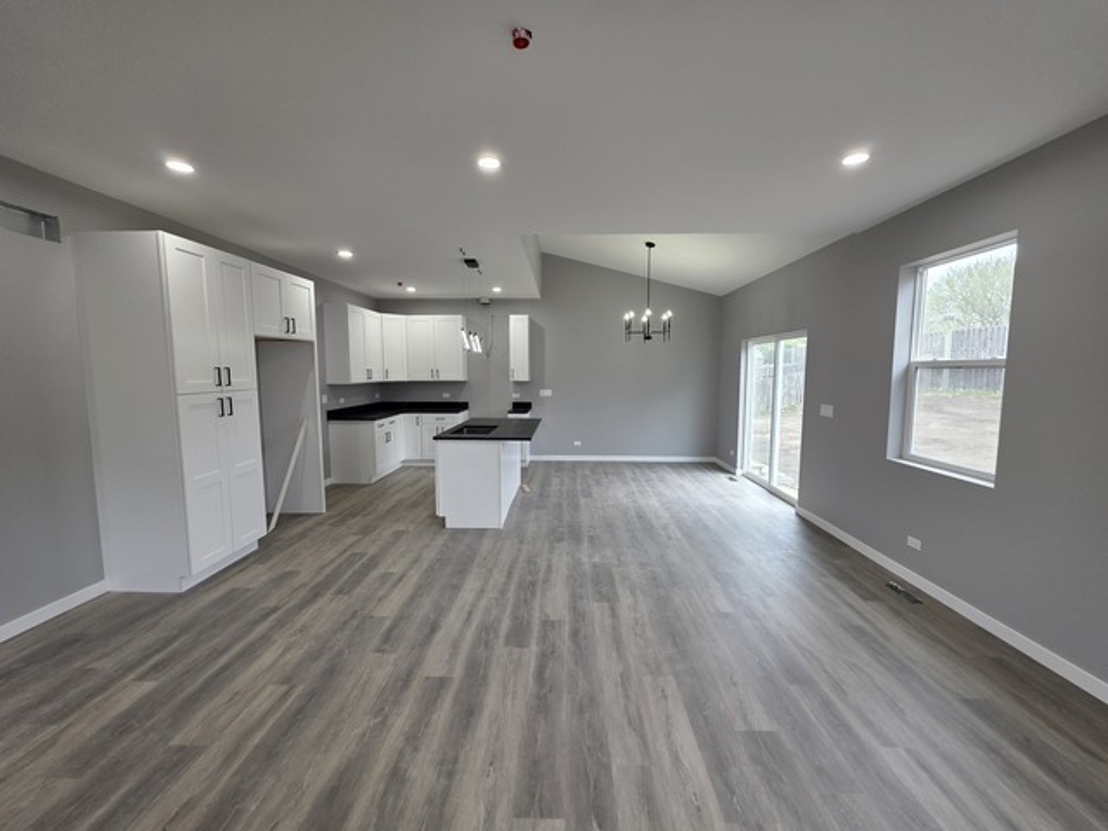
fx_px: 416
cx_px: 554
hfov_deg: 106.2
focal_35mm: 13
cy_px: 416
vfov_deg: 89.9
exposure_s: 1/120
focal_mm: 2.2
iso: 80
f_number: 1.9
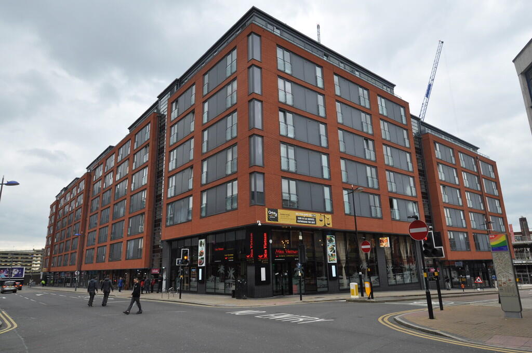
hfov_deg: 77.4
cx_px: 266
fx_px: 332
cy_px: 176
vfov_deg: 56.0
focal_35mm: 22
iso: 200
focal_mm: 15
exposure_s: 1/160
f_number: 5.6
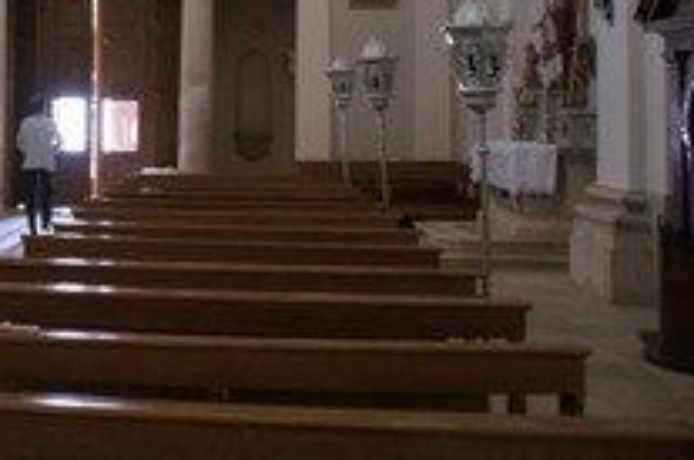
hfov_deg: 31.2
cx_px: 17
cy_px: -22
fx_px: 1154
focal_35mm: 60
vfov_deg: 21.5
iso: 500
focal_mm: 18
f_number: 3.5
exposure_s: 1/30
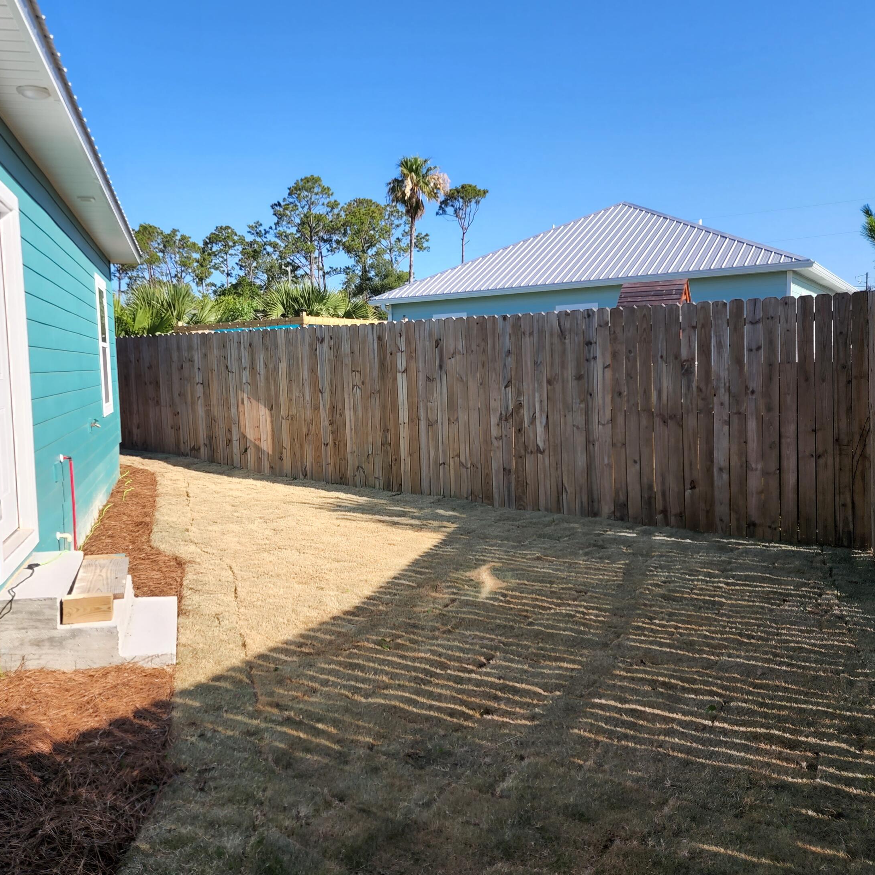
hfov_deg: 56.8
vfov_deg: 57.3
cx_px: 348
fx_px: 801
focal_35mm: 28
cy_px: 433
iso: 12
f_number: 1.8
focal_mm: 6.4
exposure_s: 1/626
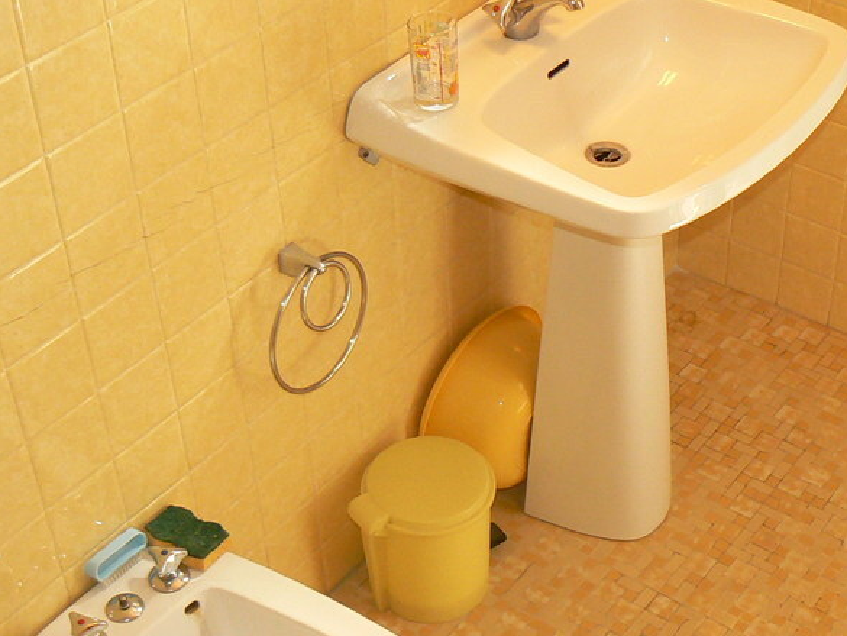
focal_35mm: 63
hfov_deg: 30.5
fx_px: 1542
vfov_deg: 23.3
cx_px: 576
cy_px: 311
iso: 200
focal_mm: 6
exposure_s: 1/40
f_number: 2.8
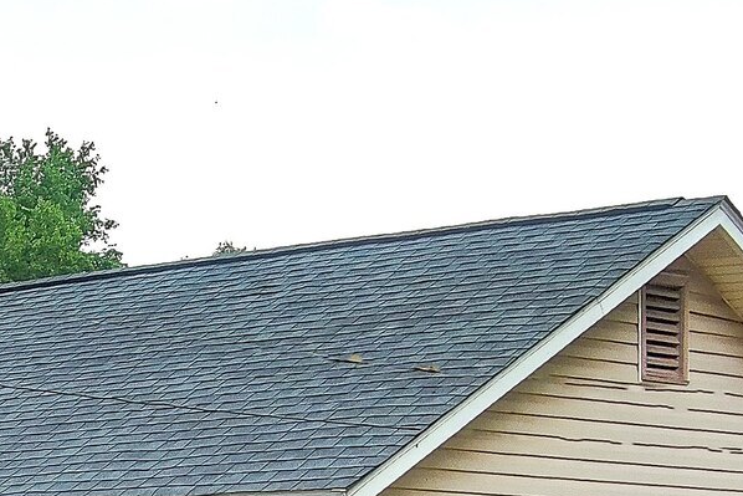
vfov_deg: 9.0
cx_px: -424
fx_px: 3076
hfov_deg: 12.9
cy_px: 689
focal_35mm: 149
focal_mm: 10.57
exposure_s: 1/750
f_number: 2.8
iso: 100
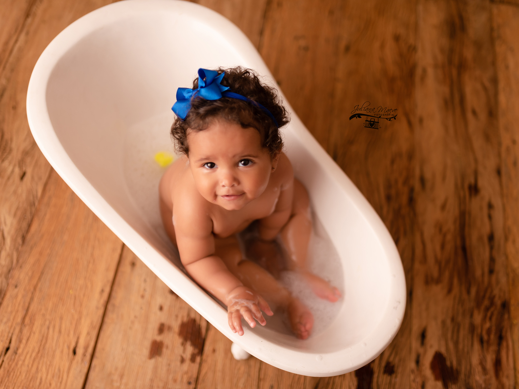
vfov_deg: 37.7
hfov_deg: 49.0
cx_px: 270
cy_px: 194
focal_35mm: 38
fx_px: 570
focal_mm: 35
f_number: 1.6
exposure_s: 1/100
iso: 125
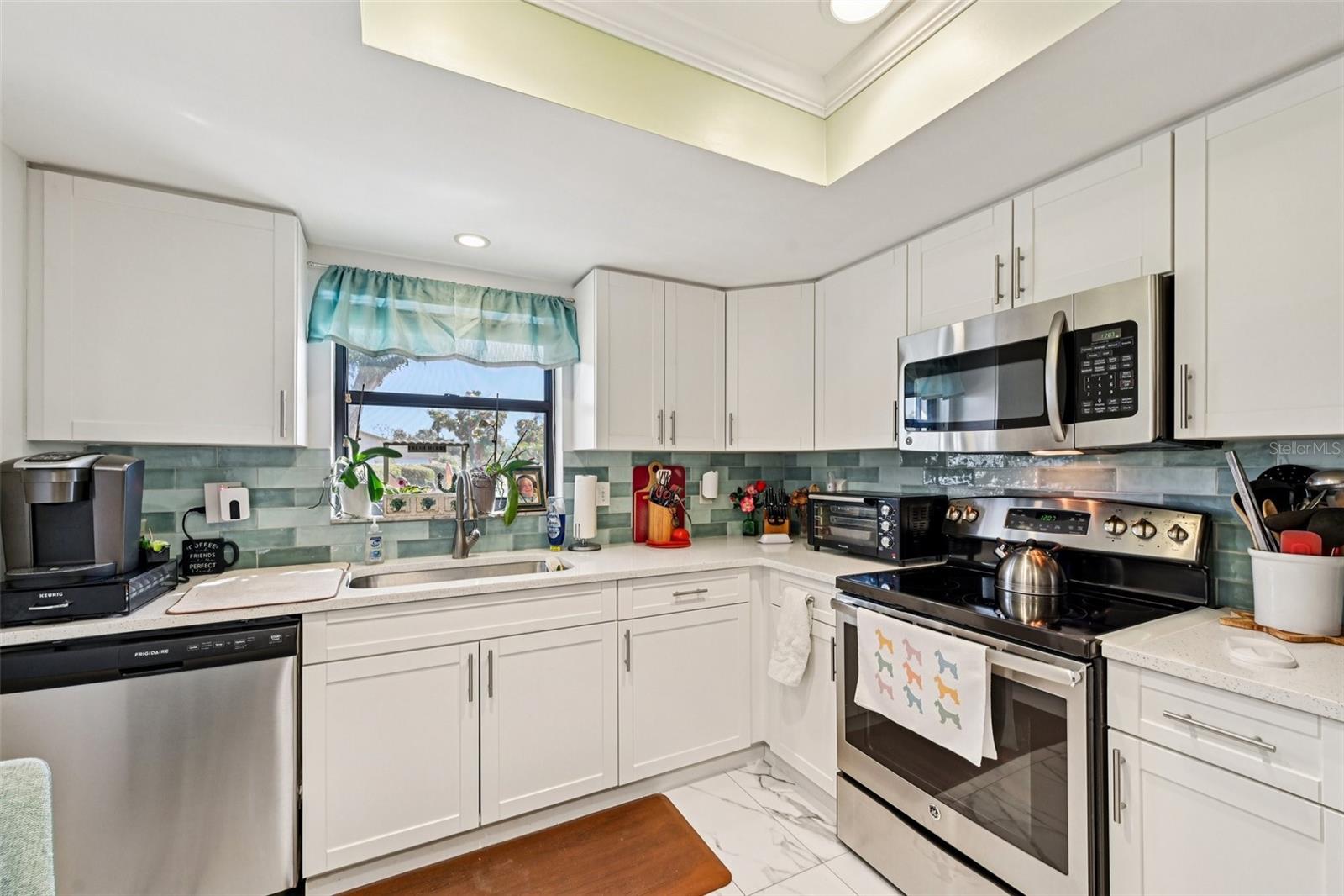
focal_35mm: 14
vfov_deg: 81.2
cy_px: 448
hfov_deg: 104.3
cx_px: 672
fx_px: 523
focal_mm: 14
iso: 400
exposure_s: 1/25
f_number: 8
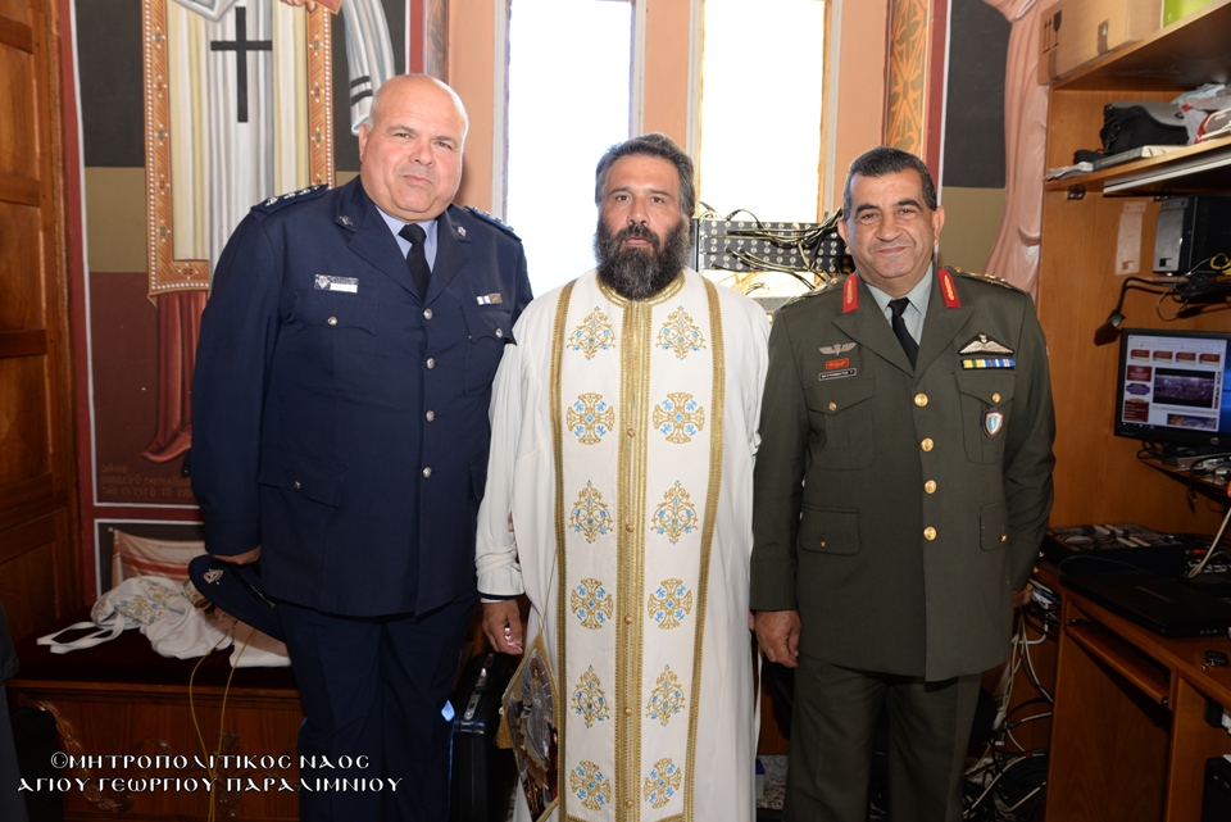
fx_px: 1026
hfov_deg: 61.9
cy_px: 411
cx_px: 616
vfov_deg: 43.6
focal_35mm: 30
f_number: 5.6
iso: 400
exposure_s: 1/100
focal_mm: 30
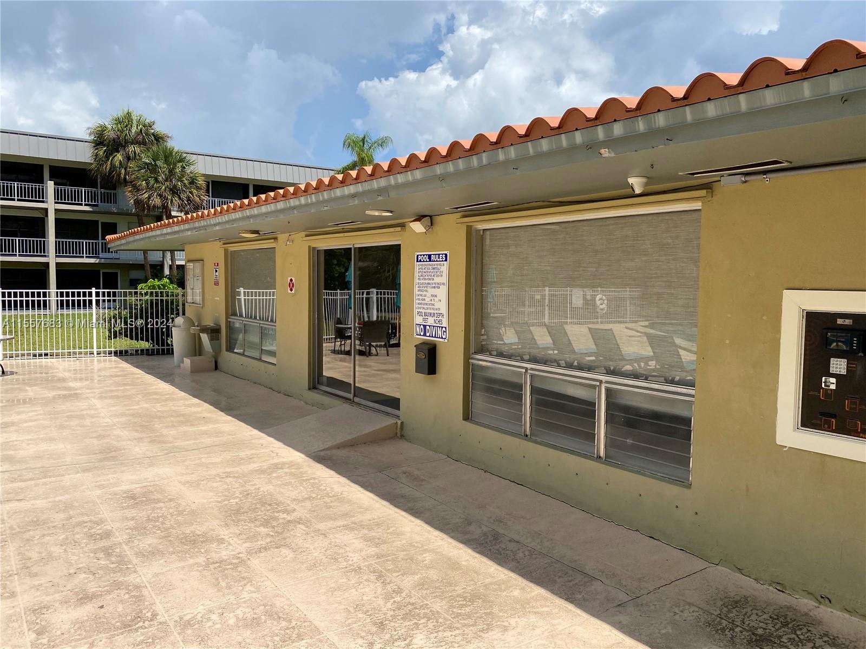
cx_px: 433
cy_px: 324
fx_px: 650
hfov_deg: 67.3
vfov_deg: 53.1
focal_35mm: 26
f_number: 1.8
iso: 32
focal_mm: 4.25
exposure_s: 1/4608
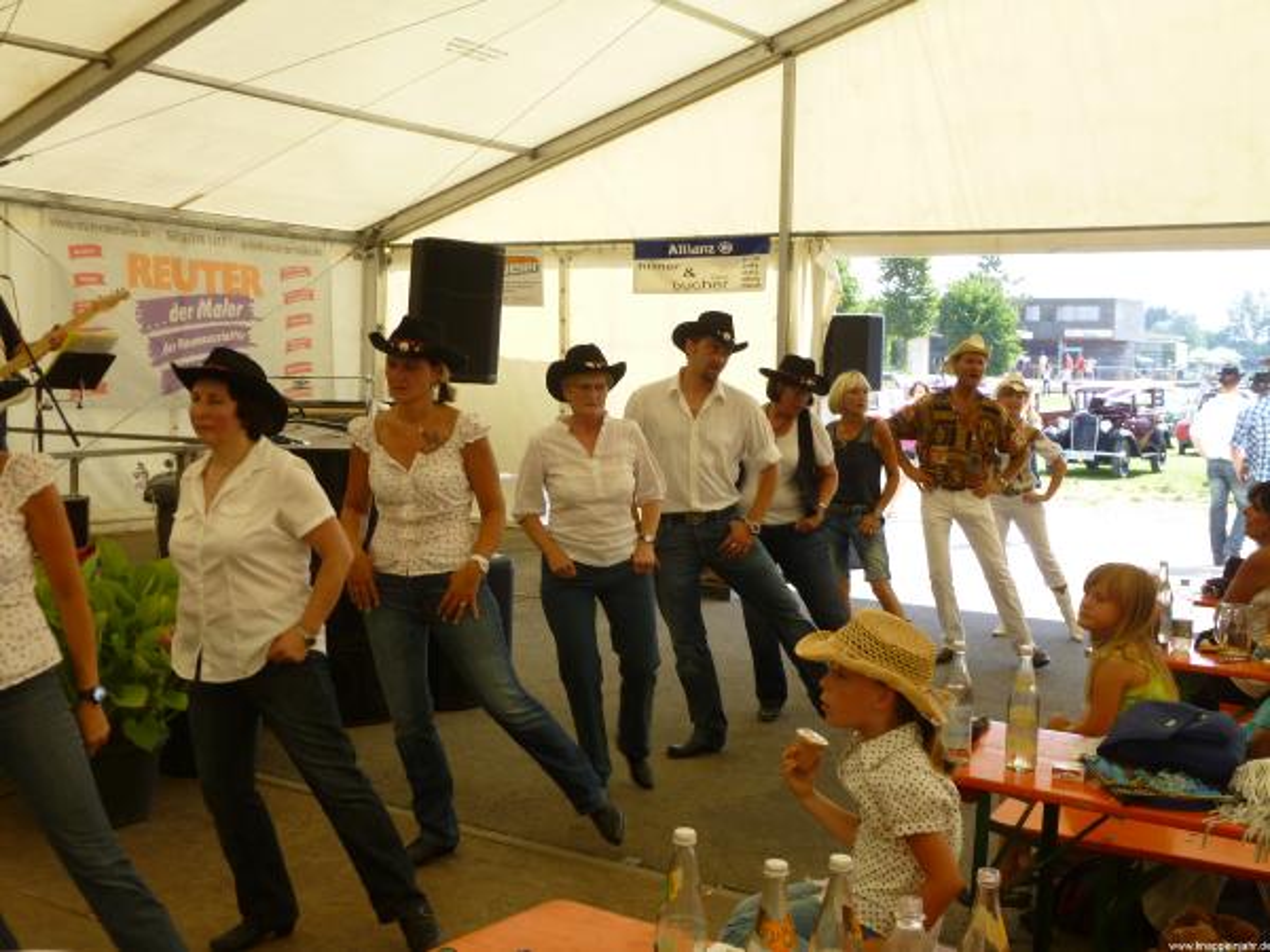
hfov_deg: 47.9
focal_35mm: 39
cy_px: 476
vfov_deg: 36.8
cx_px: 635
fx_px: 1431
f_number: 3.7
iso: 100
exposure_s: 1/100
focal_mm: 6.9
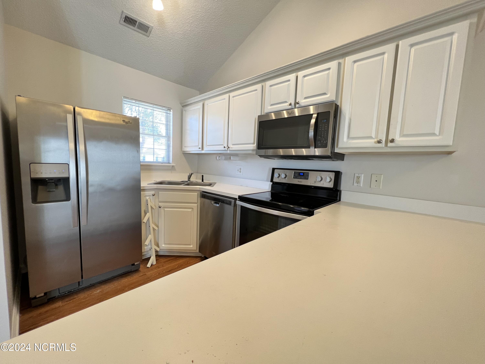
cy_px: 182
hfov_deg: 106.2
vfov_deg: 89.9
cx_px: 242
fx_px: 182
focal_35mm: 13
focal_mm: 1.57
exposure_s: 1/60
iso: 160
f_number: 1.8
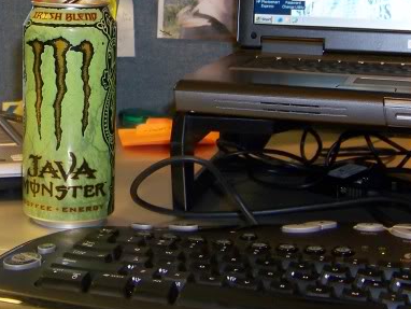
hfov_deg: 21.4
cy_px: 52
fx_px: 1069
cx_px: 65
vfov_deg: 16.3
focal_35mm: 90
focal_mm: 6.75
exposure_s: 1/30
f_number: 2.8
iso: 200
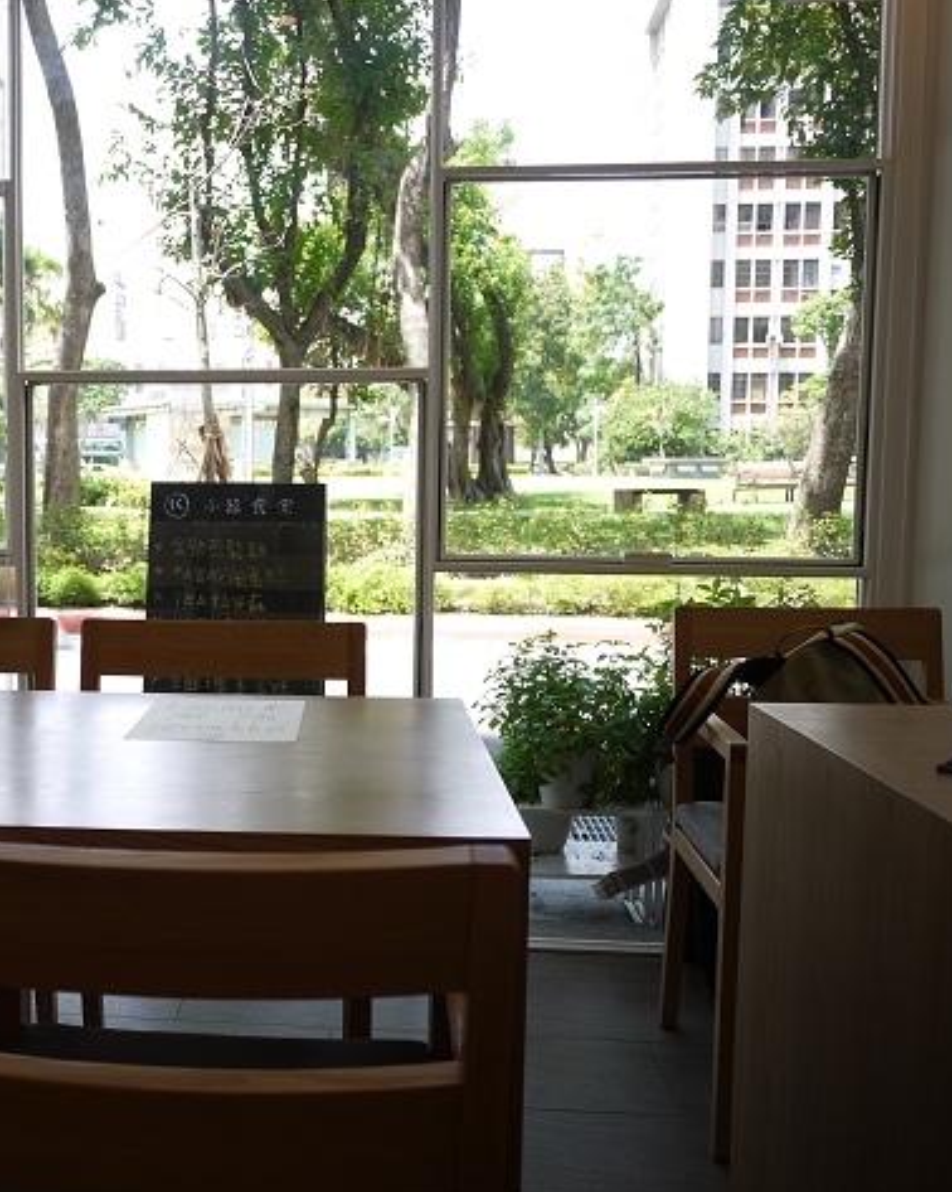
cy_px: 600
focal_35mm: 37
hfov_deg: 38.9
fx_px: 1304
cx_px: 222
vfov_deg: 49.1
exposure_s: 1/320
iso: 100
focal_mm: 14
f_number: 2.5
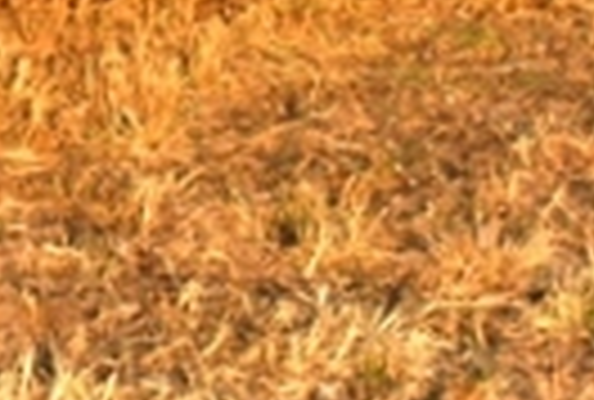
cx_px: -274
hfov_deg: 8.2
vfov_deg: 5.5
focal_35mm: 244
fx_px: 4040
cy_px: -476
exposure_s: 1/100
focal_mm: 32
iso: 200
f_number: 9
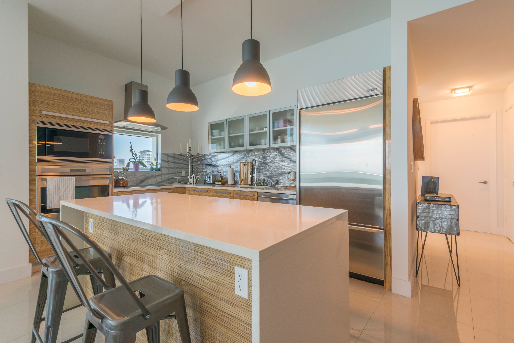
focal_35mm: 16
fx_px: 229
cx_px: 257
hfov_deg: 96.7
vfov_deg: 73.8
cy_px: 172
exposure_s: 1/15
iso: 100
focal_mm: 16
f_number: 11
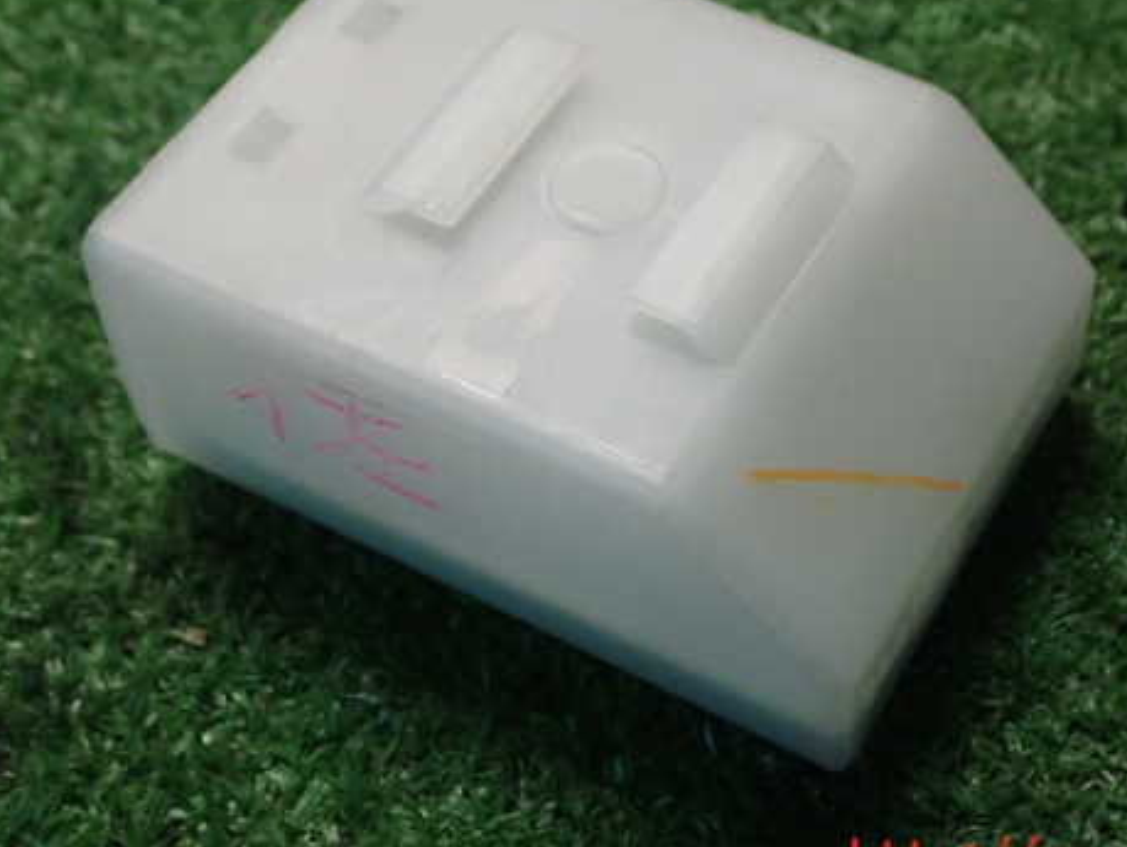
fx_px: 2085
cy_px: 341
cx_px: 668
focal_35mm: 64
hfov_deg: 30.2
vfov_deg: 22.9
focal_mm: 8.99
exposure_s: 1/50
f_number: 3.2
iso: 640
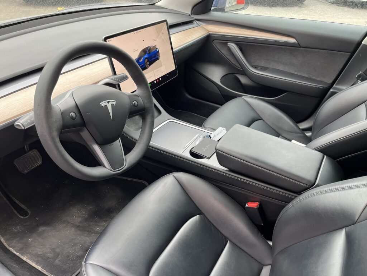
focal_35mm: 26
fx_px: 276
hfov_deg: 67.3
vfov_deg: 53.1
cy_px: 138
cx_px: 184
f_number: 1.6
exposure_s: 1/121
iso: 80
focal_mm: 5.1
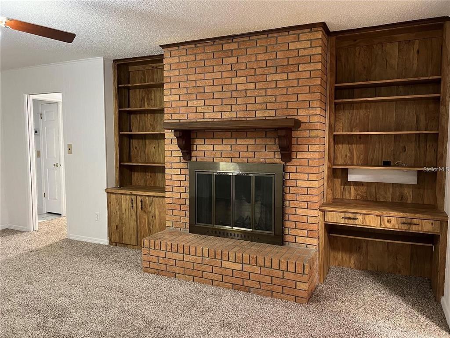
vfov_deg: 53.1
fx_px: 338
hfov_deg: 67.3
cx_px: 225
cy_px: 169
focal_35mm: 26
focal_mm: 5.7
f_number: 1.5
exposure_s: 1/40
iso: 400
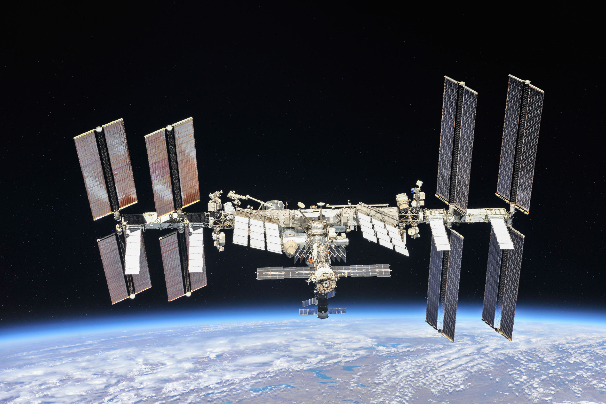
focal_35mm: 70
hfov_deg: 28.8
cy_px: 202
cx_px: 303
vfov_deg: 19.5
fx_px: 1178
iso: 200
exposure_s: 1/640
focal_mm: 70
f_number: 8
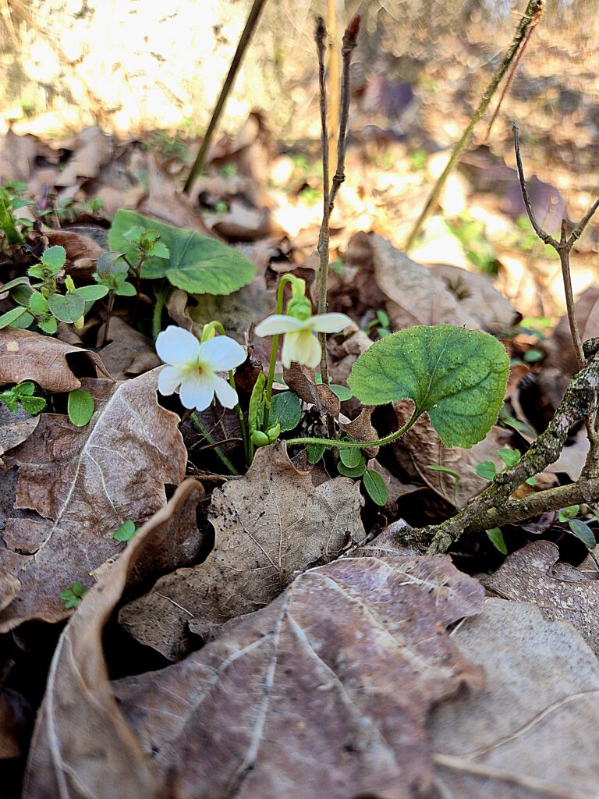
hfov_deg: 58.9
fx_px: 531
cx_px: 300
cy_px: 400
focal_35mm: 23
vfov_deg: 73.9
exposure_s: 1/182
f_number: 1.8
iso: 32
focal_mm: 5.4
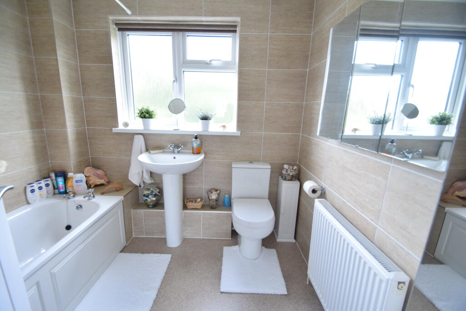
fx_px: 194
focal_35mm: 15
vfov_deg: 77.4
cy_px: 156
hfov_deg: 100.4
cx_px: 233
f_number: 4.5
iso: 800
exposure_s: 1/80
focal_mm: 10
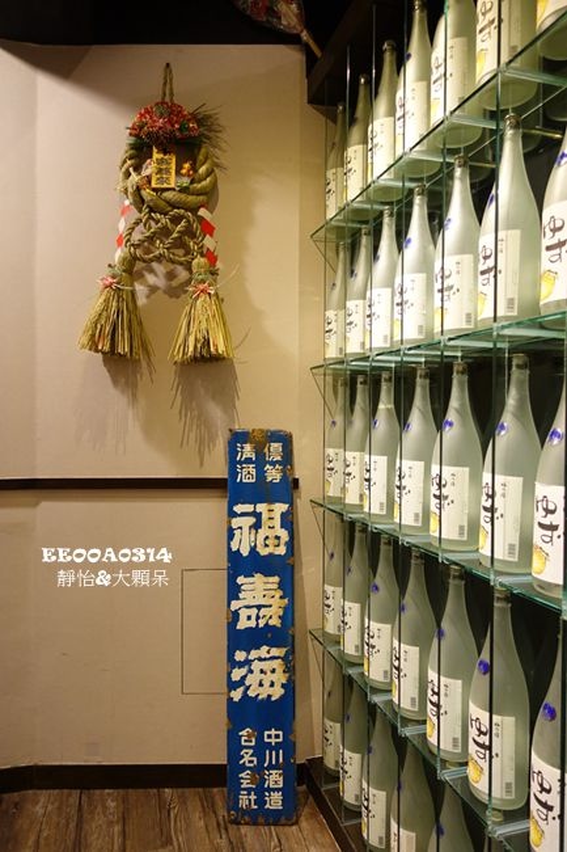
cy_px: 426
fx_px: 567
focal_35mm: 24
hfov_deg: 53.1
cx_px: 284
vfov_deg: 73.8
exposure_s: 1/30
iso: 500
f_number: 1.8
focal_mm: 8.8
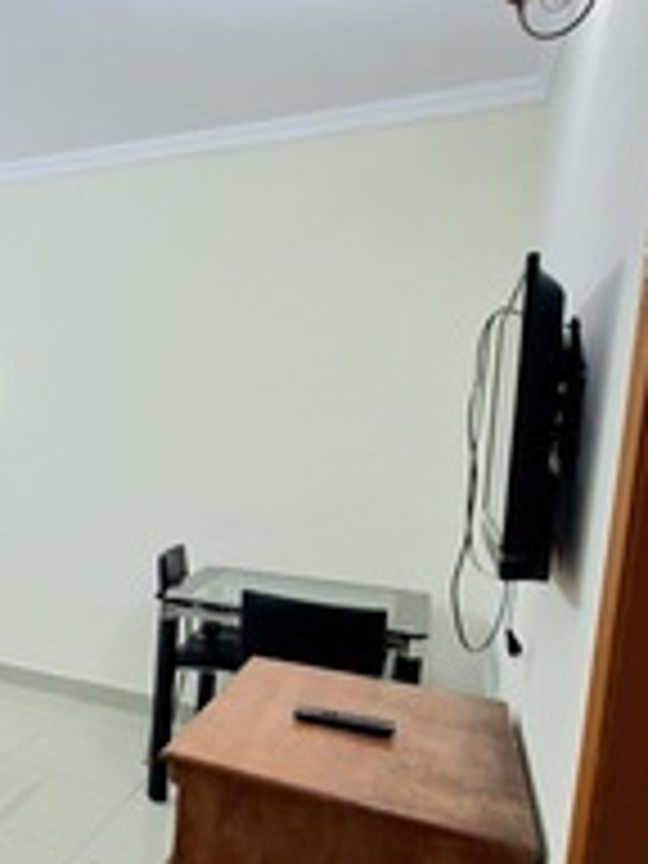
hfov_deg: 36.3
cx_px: -110
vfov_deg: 57.9
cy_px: 515
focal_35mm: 31
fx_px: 774
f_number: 2.2
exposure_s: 1/30
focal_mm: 1.74
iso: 160
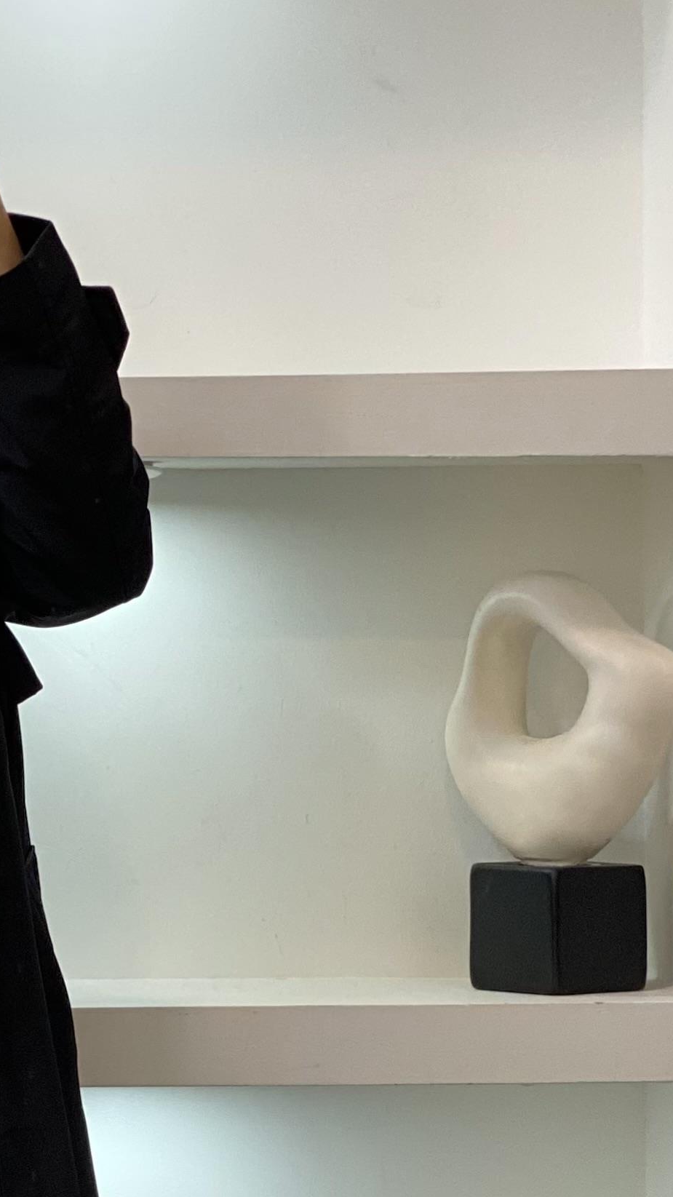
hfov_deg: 8.8
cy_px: 1181
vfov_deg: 15.6
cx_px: -195
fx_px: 4284
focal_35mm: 135
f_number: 2
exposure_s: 1/100
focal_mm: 6
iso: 100
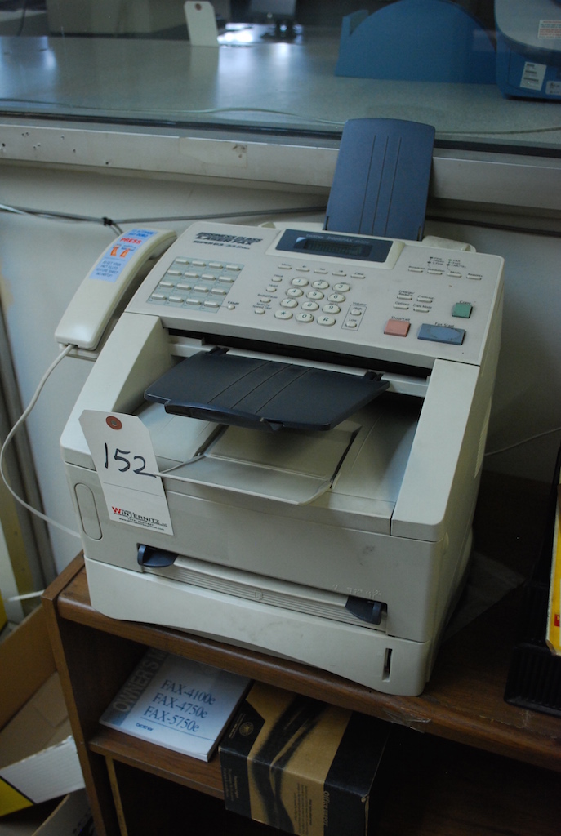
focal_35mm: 36
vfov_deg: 53.0
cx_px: 280
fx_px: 838
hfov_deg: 37.0
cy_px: 418
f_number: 4.2
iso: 900
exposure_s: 1/30
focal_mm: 24
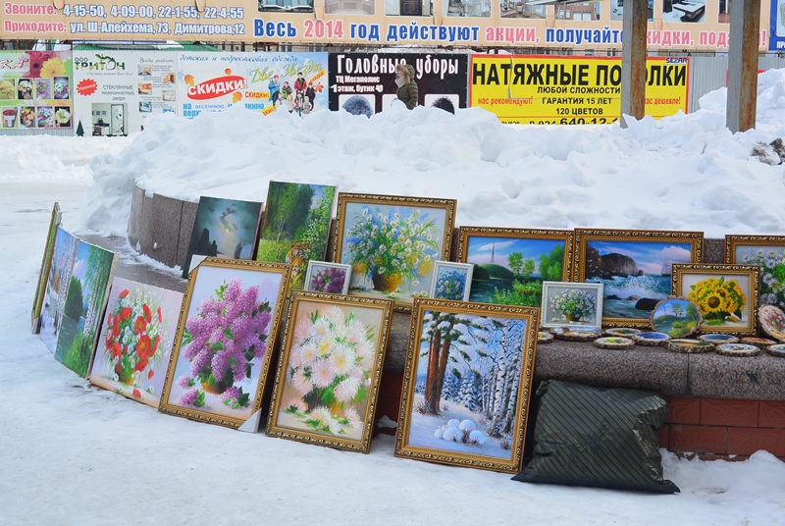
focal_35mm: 56
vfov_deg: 24.3
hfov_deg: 35.6
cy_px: 263
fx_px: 1223
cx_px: 392
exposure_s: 1/500
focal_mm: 21
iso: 100
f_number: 5
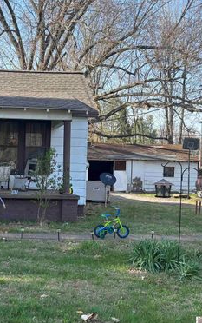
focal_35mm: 37
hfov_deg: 31.3
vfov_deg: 52.7
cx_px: -10
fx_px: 325
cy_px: 162
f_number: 1.6
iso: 50
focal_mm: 5.96
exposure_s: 1/1279
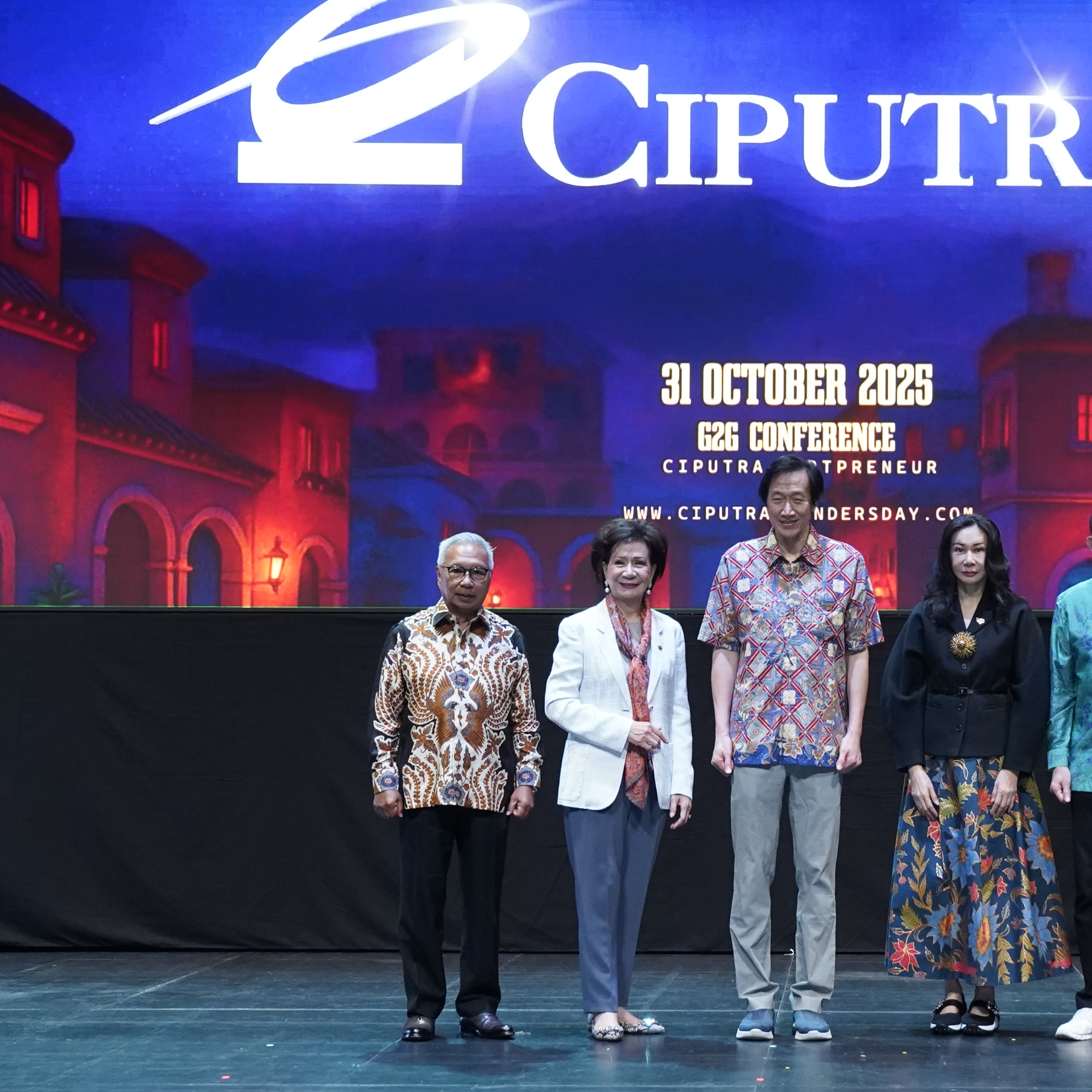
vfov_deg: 19.3
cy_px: 535
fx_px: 3212
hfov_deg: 19.1
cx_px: 841
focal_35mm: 90
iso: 4000
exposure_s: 1/100
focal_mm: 44
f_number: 5.6
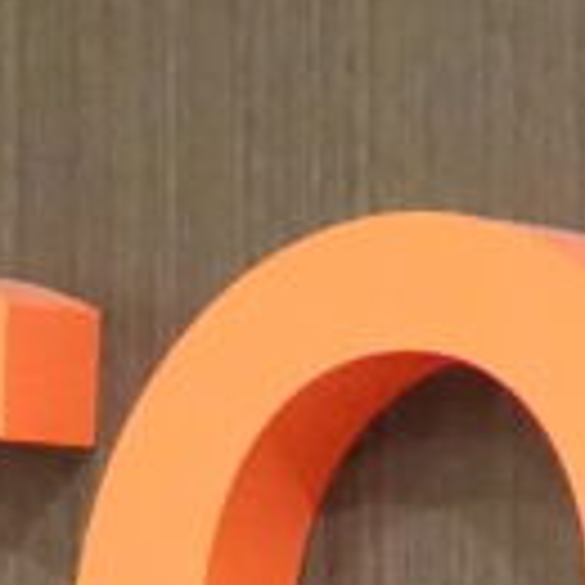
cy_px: 1503
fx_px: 8164
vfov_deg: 4.0
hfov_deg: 4.0
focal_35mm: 427
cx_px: -778
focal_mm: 20.49
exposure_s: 1/60
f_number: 3.5
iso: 5000
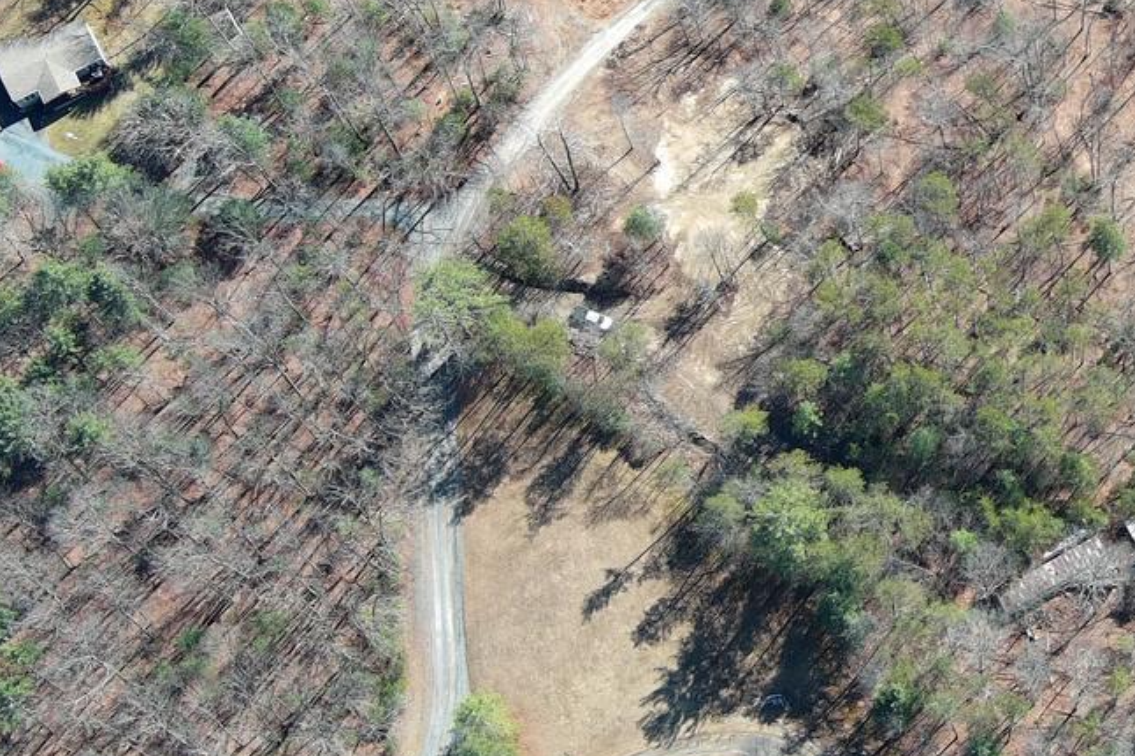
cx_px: 1202
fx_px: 2899
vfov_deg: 14.7
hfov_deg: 21.2
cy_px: 66
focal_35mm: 92
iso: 100
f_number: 2.8
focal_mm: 10.57
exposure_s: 1/392
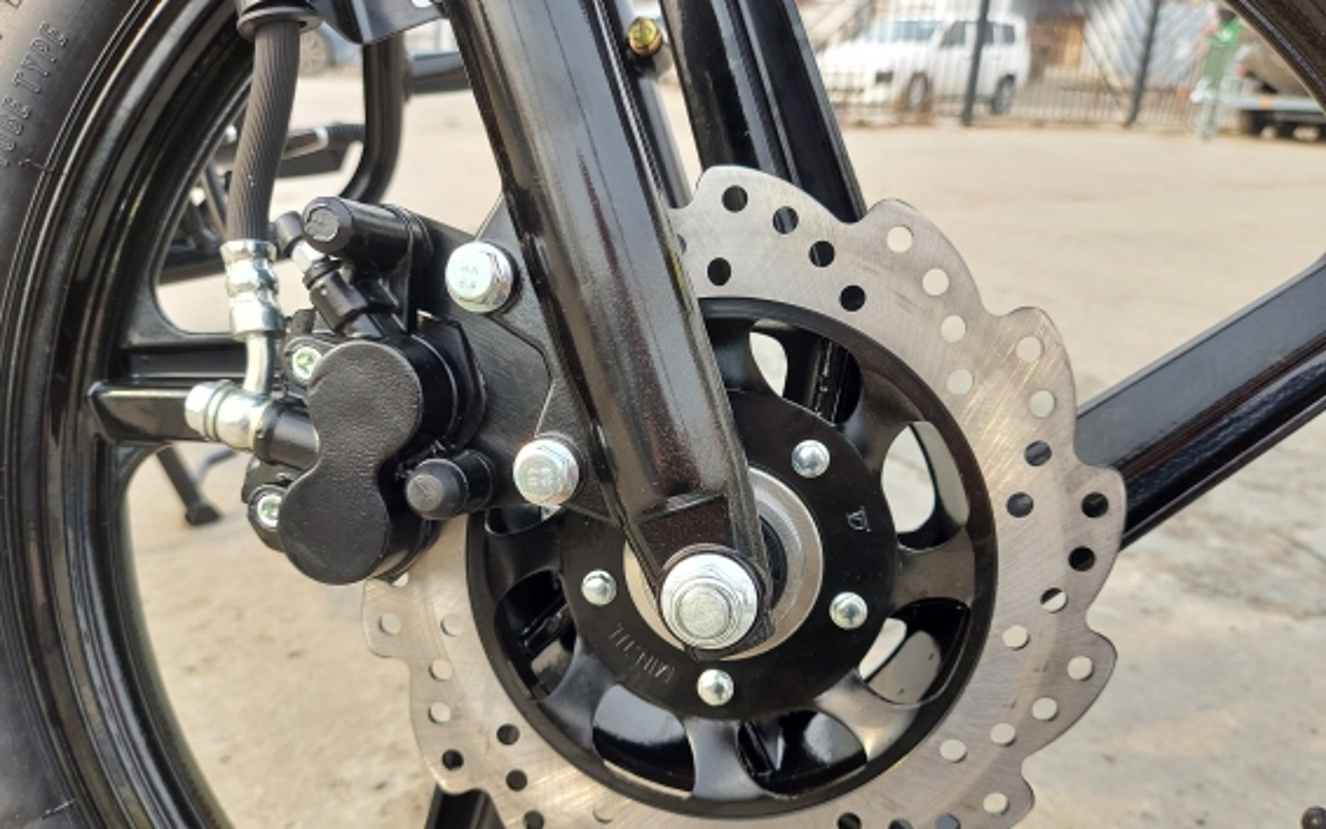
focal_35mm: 26
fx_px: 940
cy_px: 489
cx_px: 658
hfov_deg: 70.4
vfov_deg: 47.4
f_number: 1.8
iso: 40
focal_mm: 5.23
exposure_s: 1/307
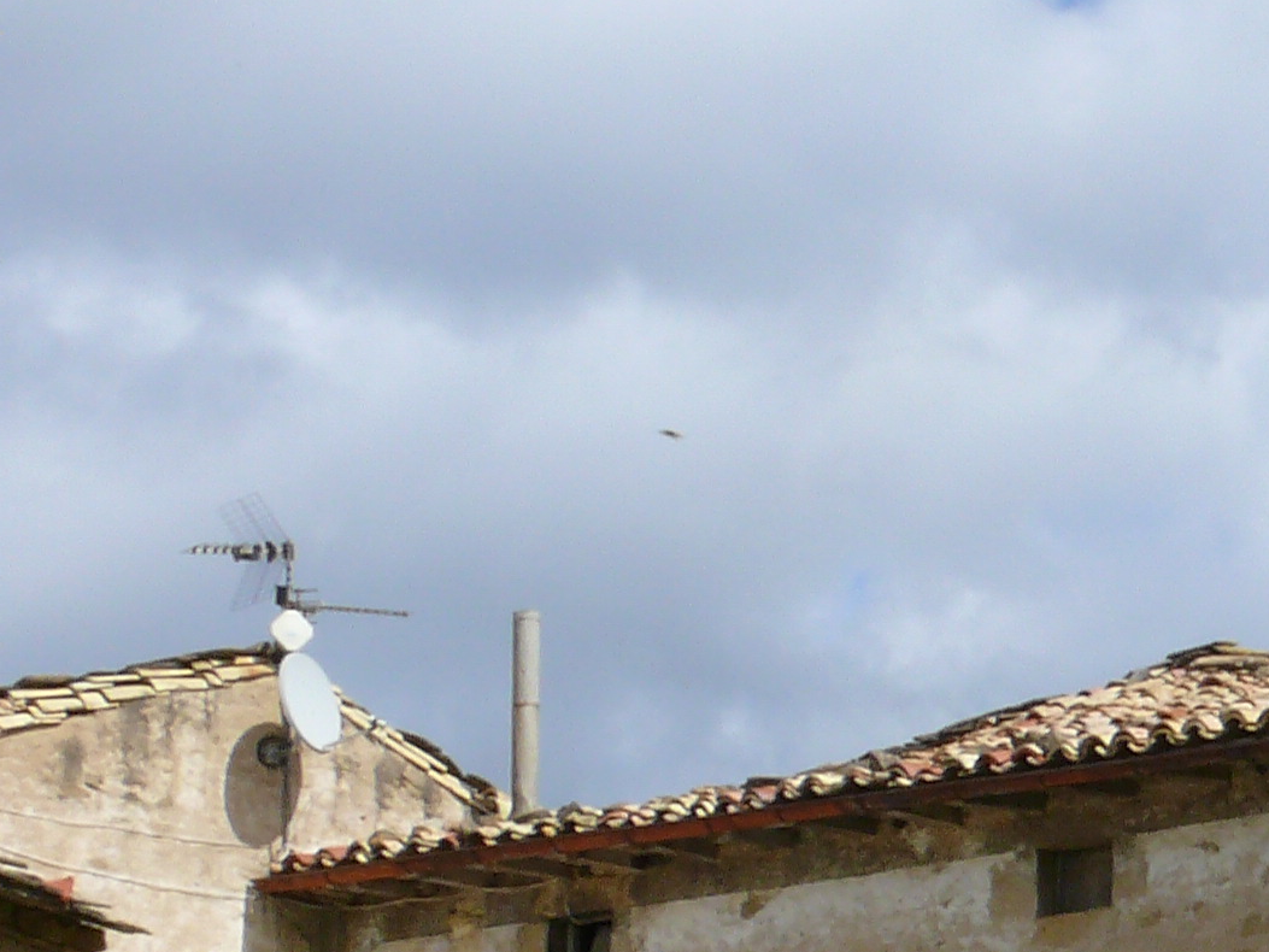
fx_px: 5206
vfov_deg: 10.1
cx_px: 2121
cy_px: 1385
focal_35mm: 142
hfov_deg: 12.9
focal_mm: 8.7
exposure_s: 1/200
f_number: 11
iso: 100
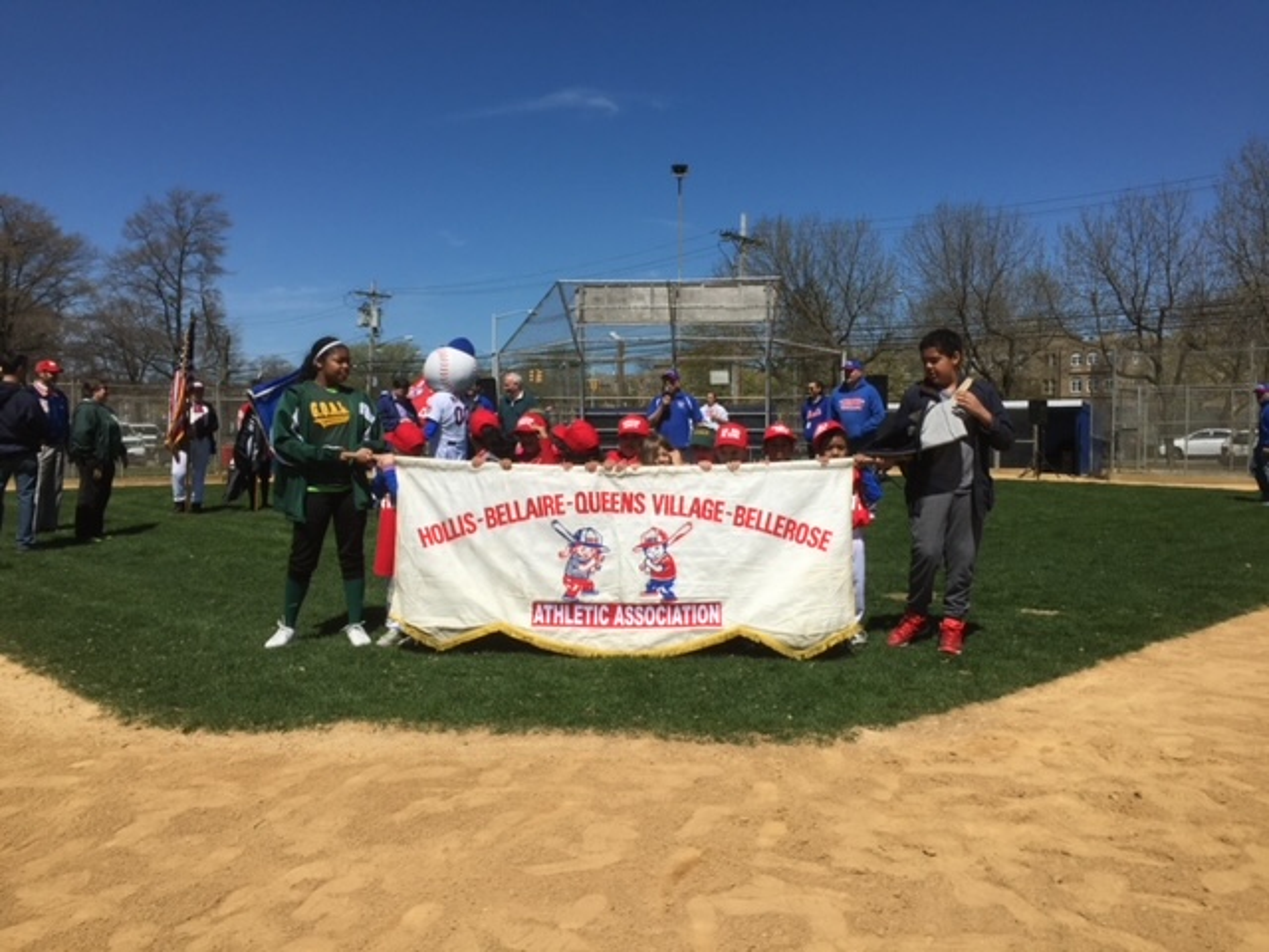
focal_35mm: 29
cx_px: 634
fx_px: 1063
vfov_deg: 48.2
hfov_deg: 61.7
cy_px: 476
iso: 32
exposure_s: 1/3968
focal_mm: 4.15
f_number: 2.2
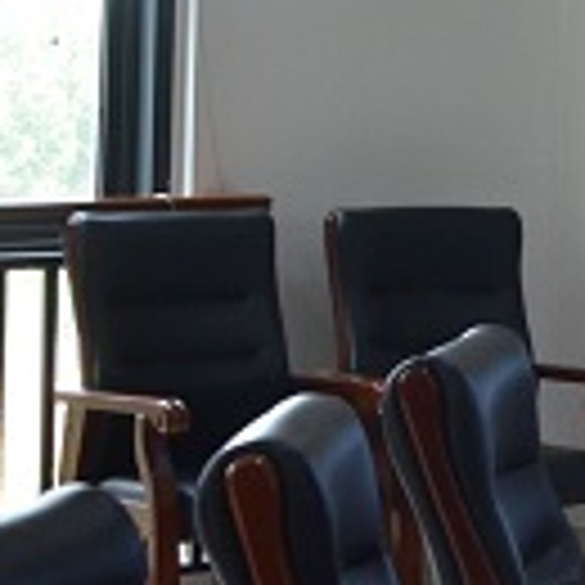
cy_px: 25
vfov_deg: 11.8
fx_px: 2810
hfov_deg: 10.5
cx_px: 1328
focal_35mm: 147
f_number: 5.6
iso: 1600
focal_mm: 25
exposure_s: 1/125
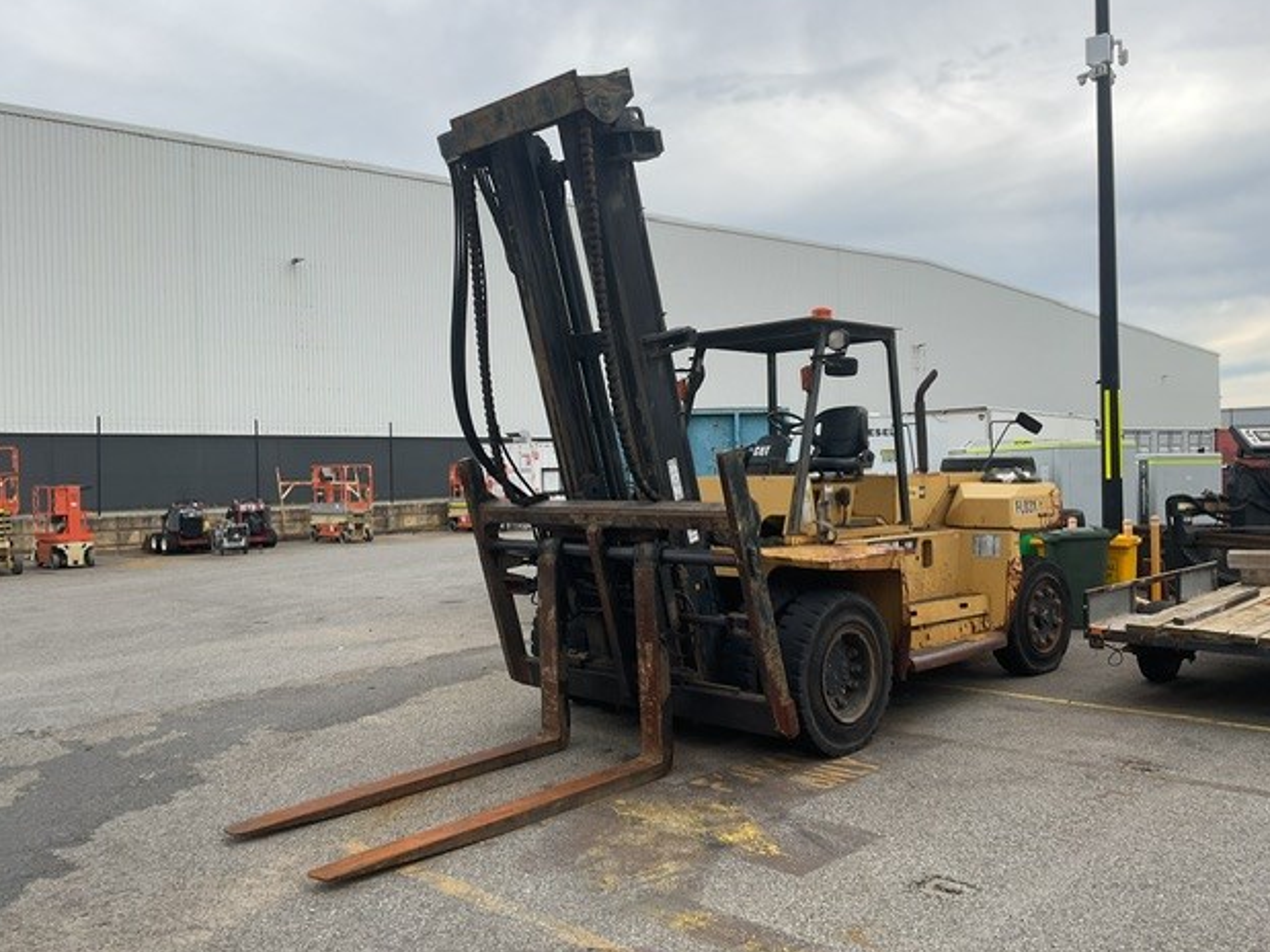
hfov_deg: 60.0
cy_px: 470
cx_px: 654
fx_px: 1100
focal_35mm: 30
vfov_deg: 46.8
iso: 16
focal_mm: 3
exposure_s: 1/1451
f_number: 1.8
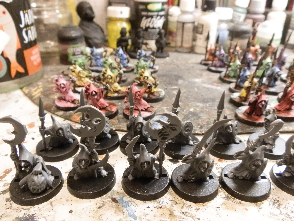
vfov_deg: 49.7
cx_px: 147
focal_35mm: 28
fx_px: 238
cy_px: 110
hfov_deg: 63.4
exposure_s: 1/60
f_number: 3.1
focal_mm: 5
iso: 400
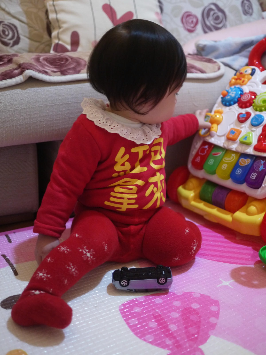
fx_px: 410
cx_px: 133
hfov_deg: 36.0
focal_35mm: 40
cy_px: 178
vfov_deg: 46.8
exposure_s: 1/80
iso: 800
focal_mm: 20
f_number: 1.7
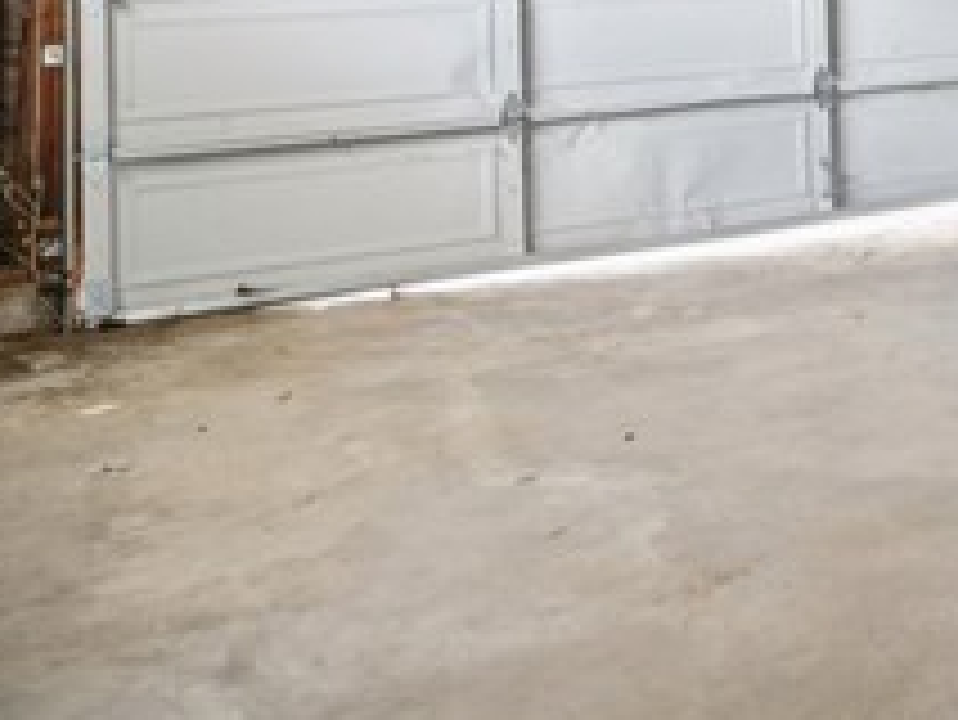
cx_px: 1408
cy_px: -68
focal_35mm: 51
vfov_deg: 26.3
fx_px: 1421
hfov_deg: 27.2
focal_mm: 17.8
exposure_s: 10
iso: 100
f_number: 22
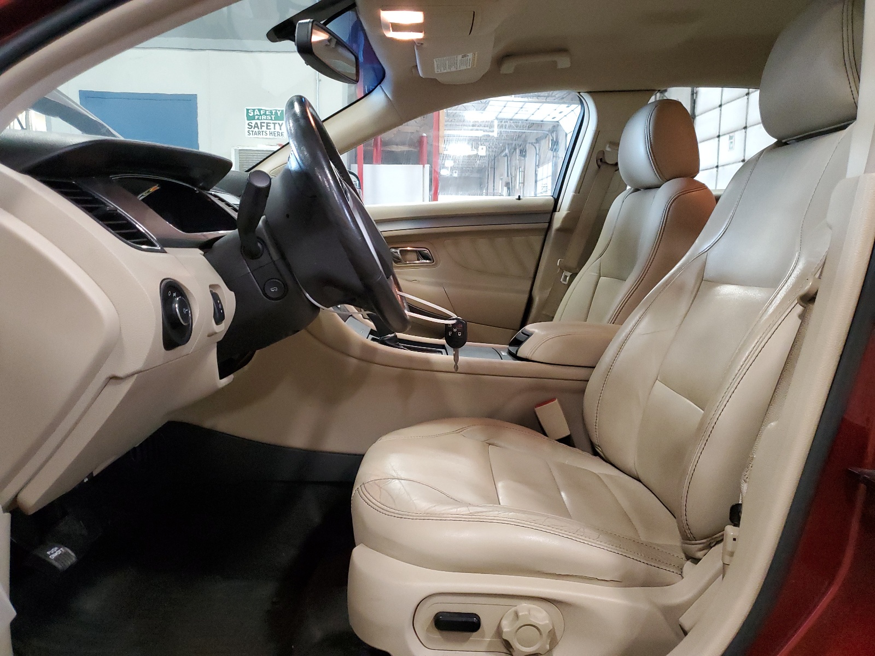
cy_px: 328
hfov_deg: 67.3
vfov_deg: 53.1
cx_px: 438
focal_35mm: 26
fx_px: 657
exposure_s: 1/60.2
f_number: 1.5
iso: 422
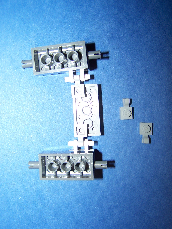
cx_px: 86
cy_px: 114
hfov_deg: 37.7
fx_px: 252
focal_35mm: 38
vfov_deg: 49.0
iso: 80
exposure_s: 1/60
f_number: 2.8
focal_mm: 6.3
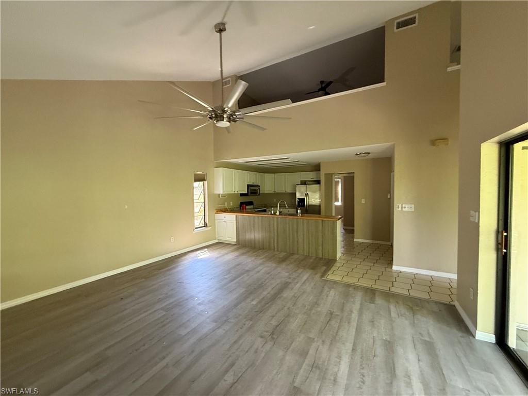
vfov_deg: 85.7
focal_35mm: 14
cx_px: 264
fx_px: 214
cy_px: 198
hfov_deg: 102.1
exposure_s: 1/60
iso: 500
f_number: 2.2
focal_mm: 2.22
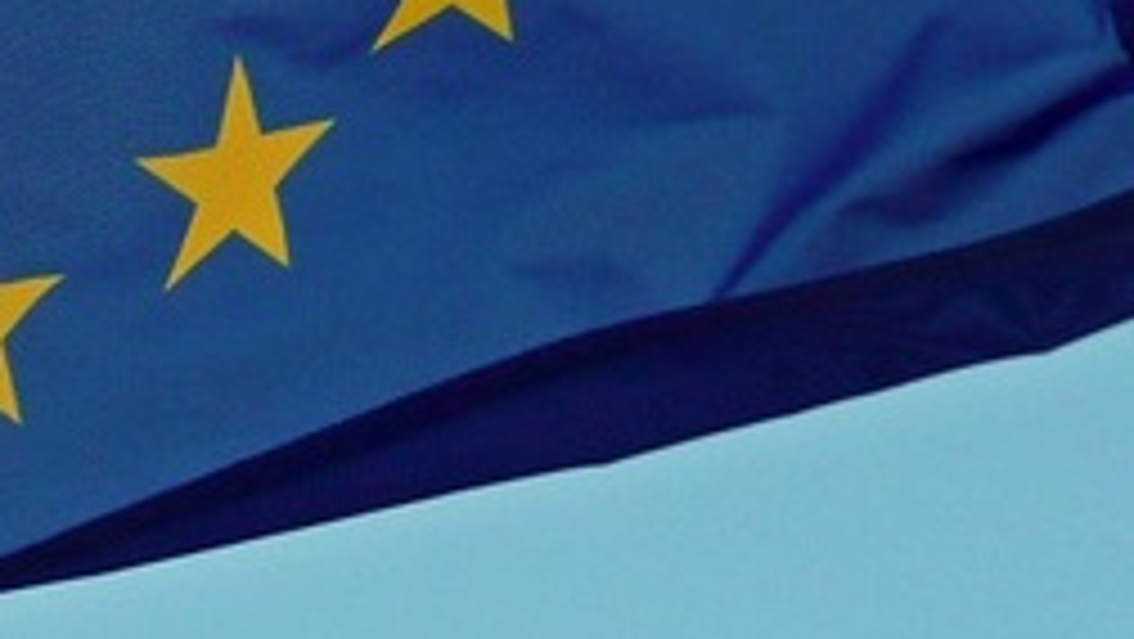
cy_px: -180
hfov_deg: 6.1
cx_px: -270
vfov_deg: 3.4
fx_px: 10619
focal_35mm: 353
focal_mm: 18.4
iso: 100
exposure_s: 1/500
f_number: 4.7
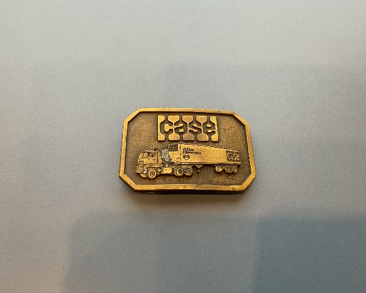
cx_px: 189
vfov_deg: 47.2
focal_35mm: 31
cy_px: 146
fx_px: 336
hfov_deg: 57.1
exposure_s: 1/60
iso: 160
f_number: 1.8
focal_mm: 3
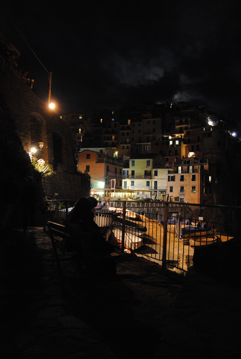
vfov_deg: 41.1
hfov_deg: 28.1
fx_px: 481
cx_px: 120
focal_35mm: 48
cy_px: 180
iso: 800
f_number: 2.8
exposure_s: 1/4
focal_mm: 32
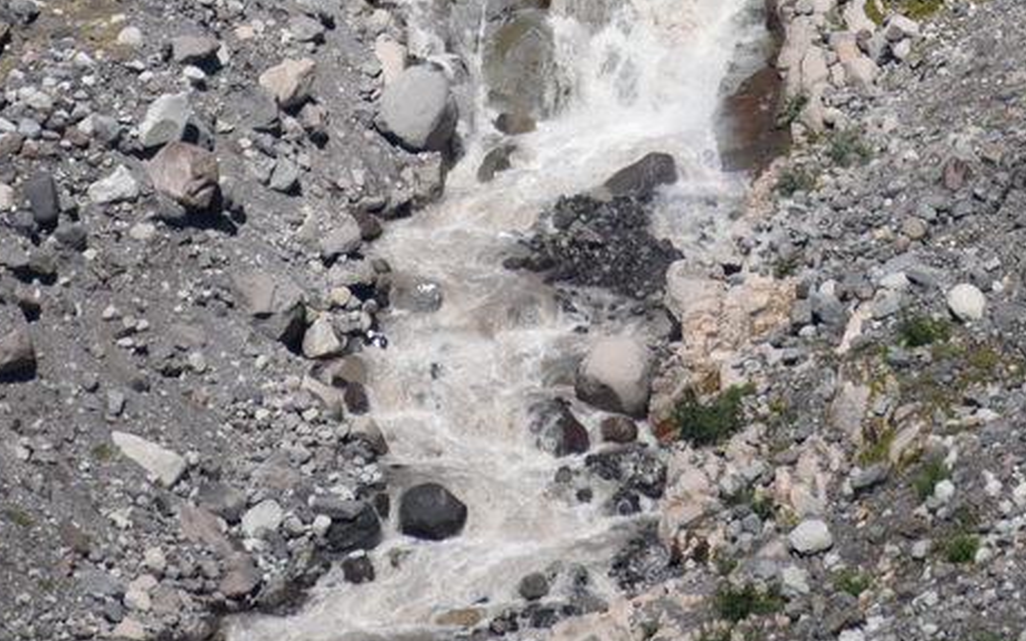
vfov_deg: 1.5
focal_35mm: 852
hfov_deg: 2.5
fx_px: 23826
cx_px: 635
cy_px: -511
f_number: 6.3
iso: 100
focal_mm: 300
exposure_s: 1/640
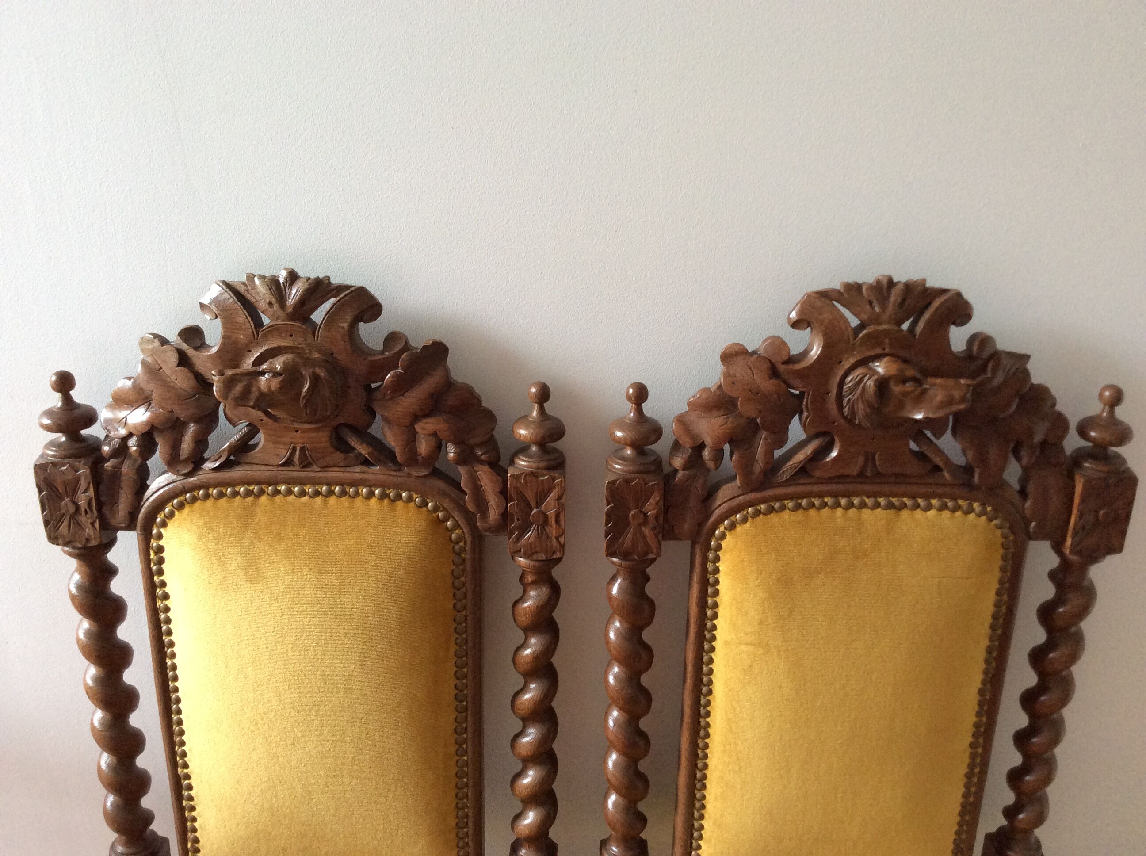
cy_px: 428
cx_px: 573
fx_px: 1058
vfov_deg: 44.1
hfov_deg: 56.9
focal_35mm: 32
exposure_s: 1/25
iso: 125
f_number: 2.4
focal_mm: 3.3
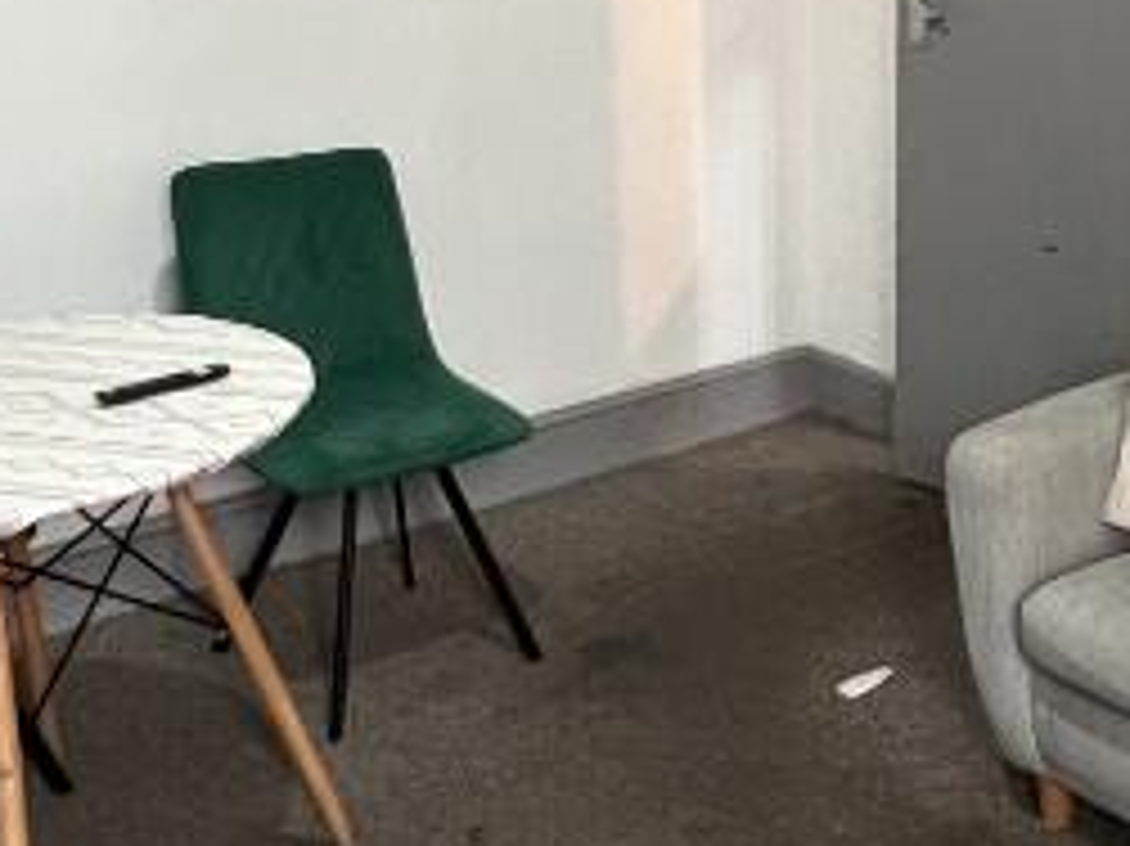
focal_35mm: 53
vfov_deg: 27.2
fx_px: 1729
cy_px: 220
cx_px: 950
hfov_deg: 34.7
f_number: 1.8
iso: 400
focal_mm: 1.57
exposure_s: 1/50
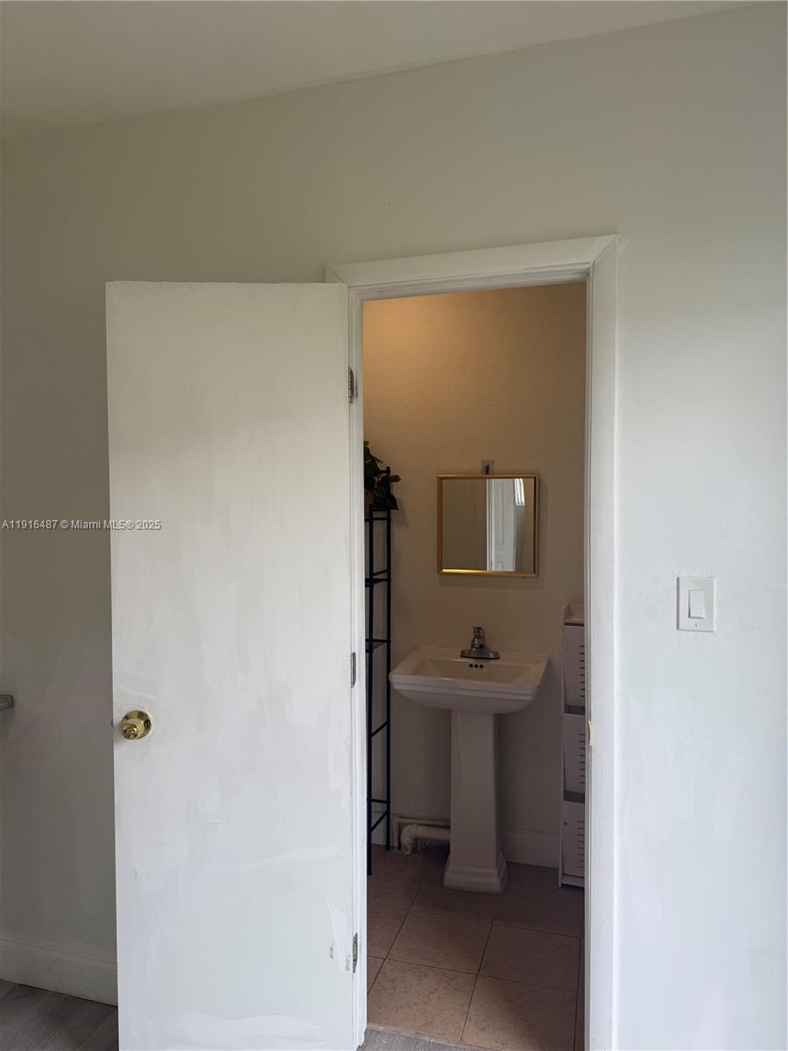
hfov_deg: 56.8
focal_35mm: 24
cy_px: 526
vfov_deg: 71.6
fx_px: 728
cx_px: 394
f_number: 1.78
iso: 80
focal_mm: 6.76
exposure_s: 1/360
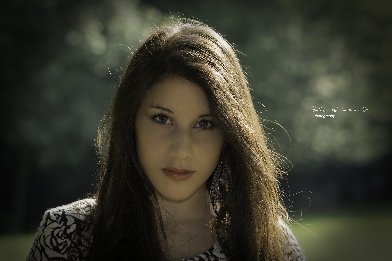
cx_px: 196
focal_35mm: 173
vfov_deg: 7.9
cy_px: 130
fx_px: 1884
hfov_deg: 11.9
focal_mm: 115
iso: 200
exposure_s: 1/80
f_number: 5.6
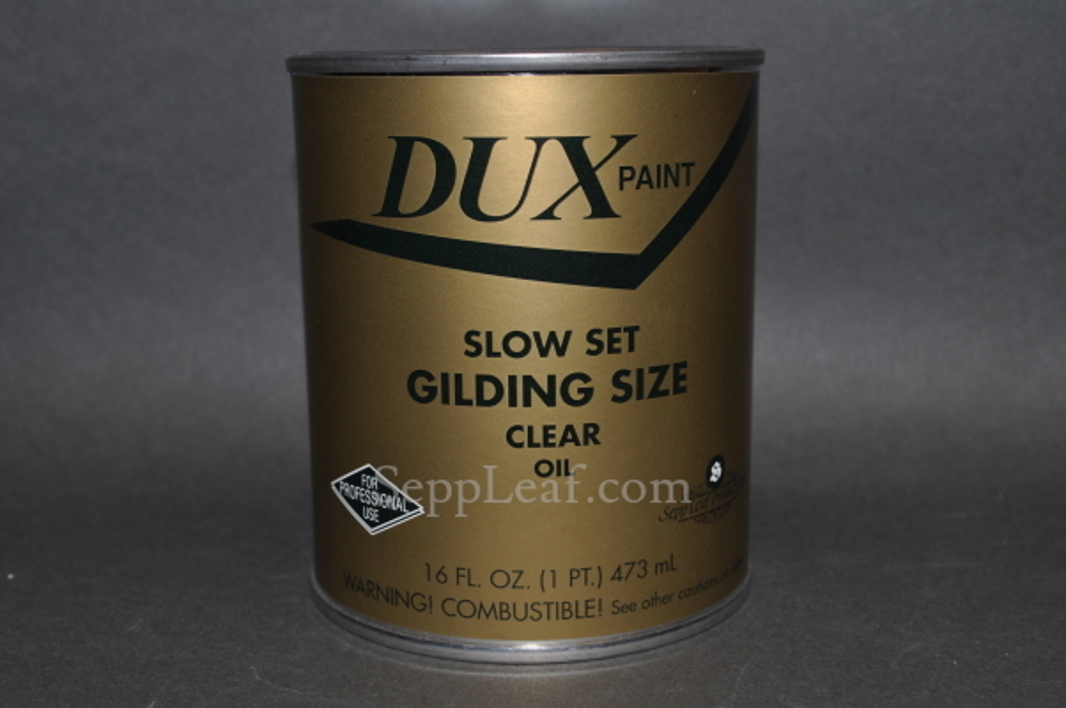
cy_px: 354
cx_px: 533
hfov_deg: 41.2
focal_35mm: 48
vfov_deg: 28.0
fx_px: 1420
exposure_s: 1/125
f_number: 9
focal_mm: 32
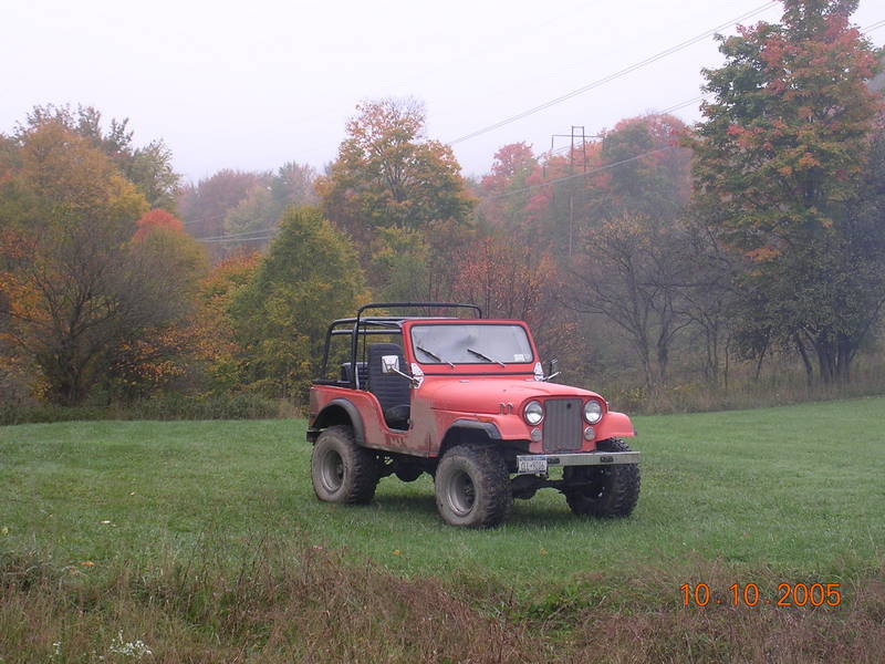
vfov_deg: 14.1
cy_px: 332
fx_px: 2684
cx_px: 442
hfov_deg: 18.7
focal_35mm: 105
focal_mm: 15.9
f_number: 4.6
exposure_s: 1/64.6
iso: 100
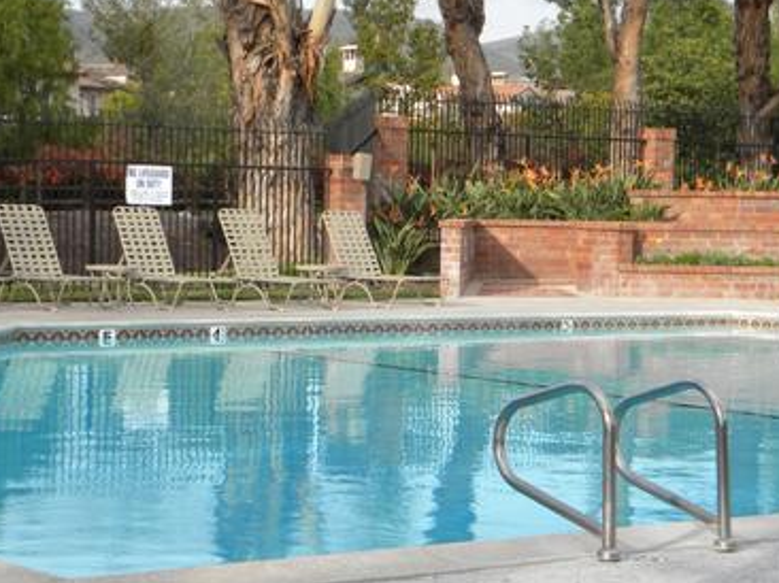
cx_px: 432
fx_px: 2204
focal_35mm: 98
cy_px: 296
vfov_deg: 15.1
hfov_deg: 20.0
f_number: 4.1
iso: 110
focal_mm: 10.1
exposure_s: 1/426
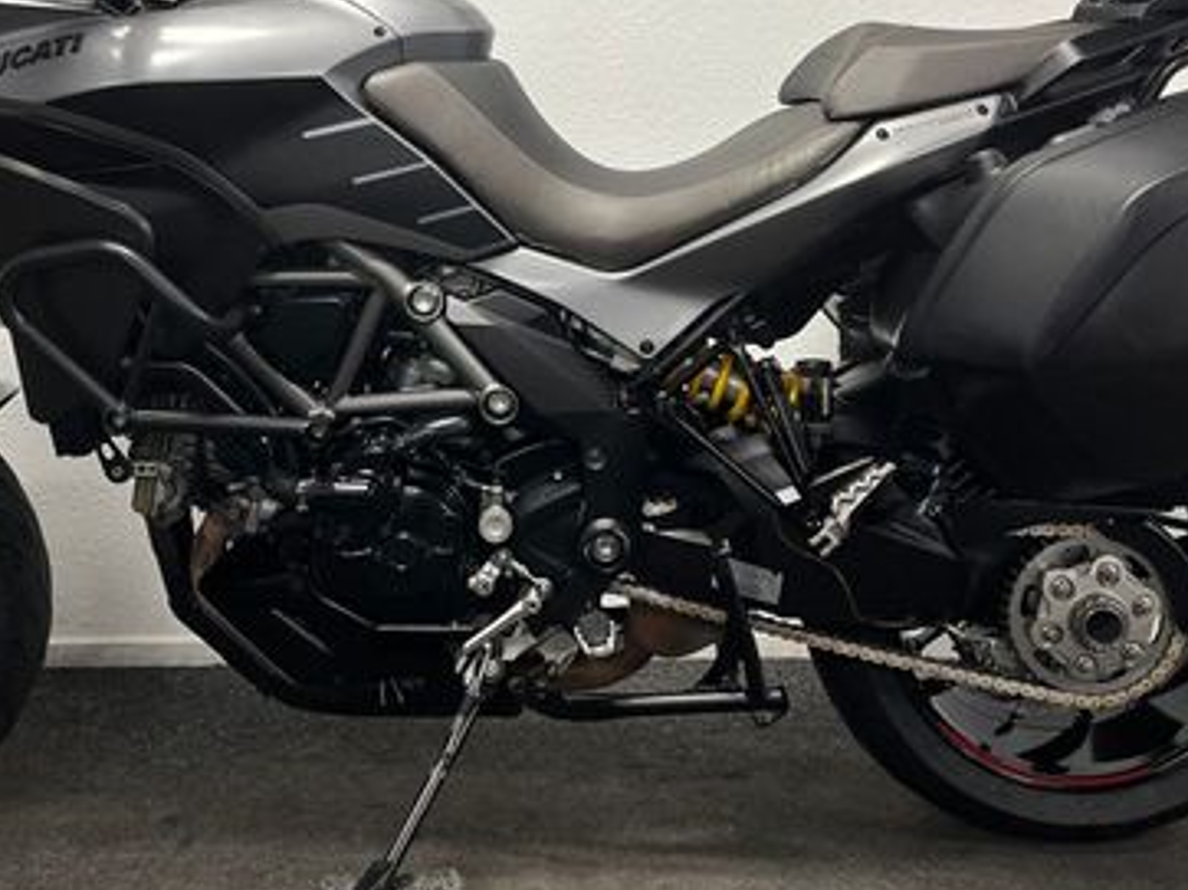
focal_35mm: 46
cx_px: 519
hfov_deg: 41.2
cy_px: 145
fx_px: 1578
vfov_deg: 30.5
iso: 125
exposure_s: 1/100
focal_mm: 5.1
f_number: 1.6
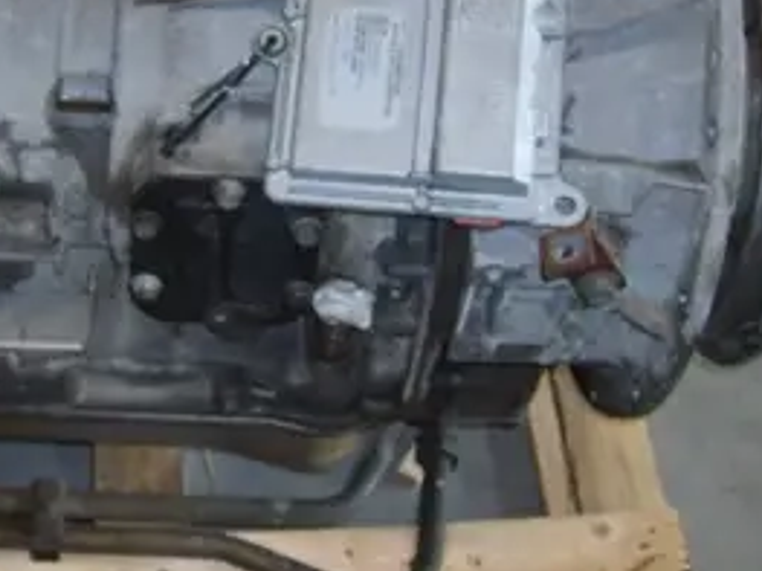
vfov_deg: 22.7
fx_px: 1408
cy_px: 159
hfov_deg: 30.0
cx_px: 238
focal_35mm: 64
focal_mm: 5.8
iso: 100
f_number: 2.8
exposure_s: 1/45
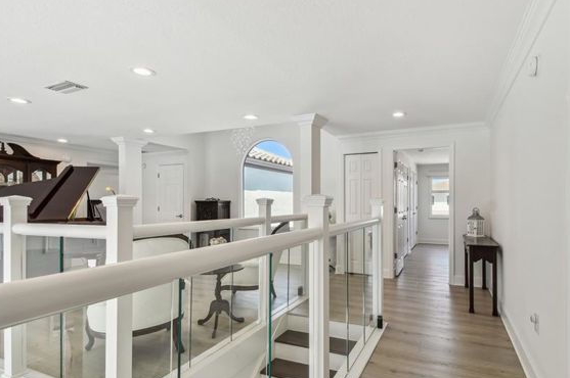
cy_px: 197
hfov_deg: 86.6
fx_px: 300
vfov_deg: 64.4
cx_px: 319
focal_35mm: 19
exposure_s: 1/30
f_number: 7.1
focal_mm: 10
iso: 100
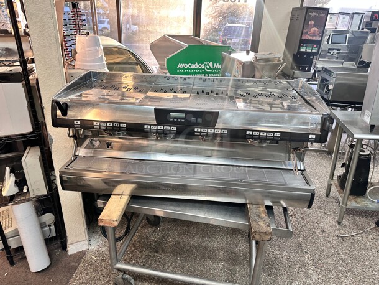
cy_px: 142
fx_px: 263
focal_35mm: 24
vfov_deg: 56.8
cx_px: 190
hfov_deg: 71.6
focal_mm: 6.86
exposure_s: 1/81
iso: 250
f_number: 1.78
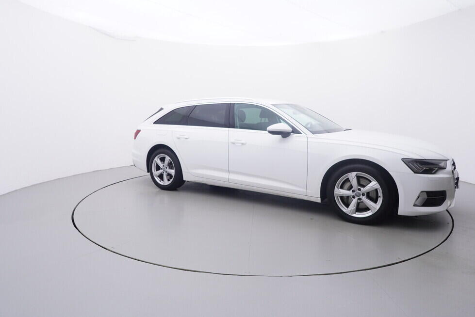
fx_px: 311
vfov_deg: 54.1
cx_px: 233
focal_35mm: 24
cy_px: 152
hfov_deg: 74.8
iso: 200
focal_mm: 15
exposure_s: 1/80
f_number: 5
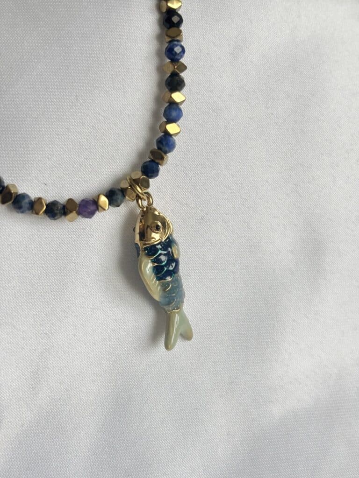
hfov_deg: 28.0
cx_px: 180
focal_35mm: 52
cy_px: 239
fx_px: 719
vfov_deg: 36.8
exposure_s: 1/212
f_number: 1.6
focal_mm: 5.96
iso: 32
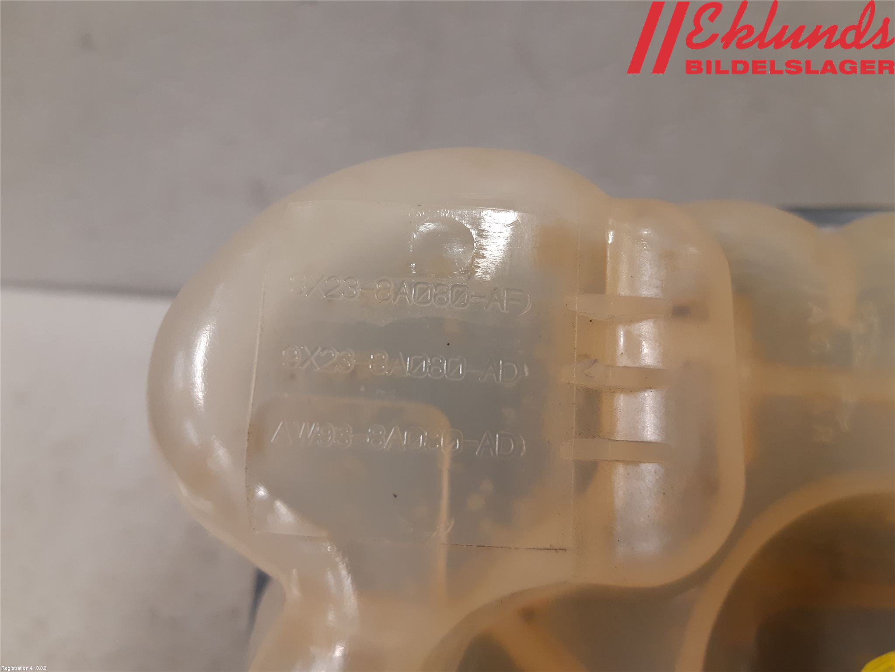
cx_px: 448
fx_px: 672
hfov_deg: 67.3
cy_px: 336
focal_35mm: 26
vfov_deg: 53.1
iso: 160
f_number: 1.7
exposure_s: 1/50
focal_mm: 3.93
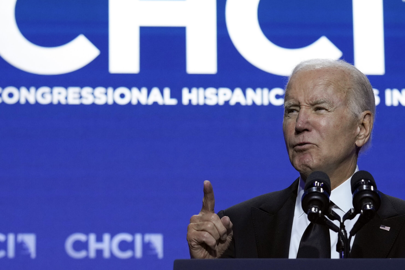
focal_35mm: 229
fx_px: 2576
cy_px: 124
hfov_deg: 9.0
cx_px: 266
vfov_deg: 6.0
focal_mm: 105
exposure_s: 1/250
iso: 1600
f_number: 4
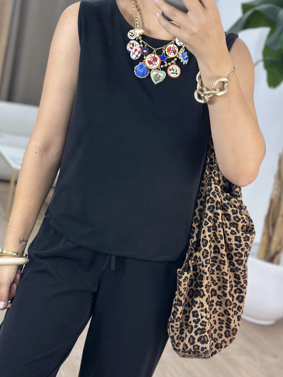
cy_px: 188
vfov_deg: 35.5
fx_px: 588
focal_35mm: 54
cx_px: 129
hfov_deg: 27.0
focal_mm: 6.86
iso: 80
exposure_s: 1/100
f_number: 1.78
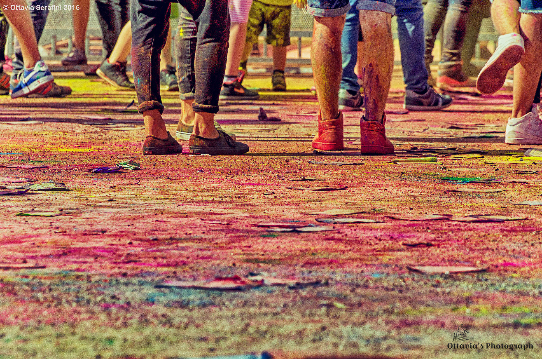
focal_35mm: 278
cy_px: 180
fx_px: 4169
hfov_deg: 7.4
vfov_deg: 4.9
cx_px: 271
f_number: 7.1
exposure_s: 1/3200
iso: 640
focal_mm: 185
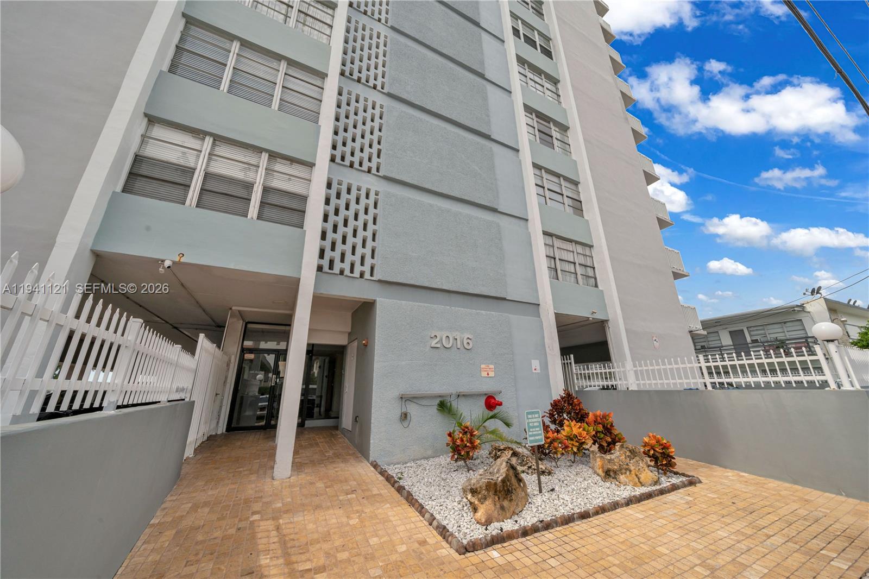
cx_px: 434
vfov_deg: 90.0
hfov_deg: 112.6
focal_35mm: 12
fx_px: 290
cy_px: 290
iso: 320
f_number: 11
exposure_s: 1/400
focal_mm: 12
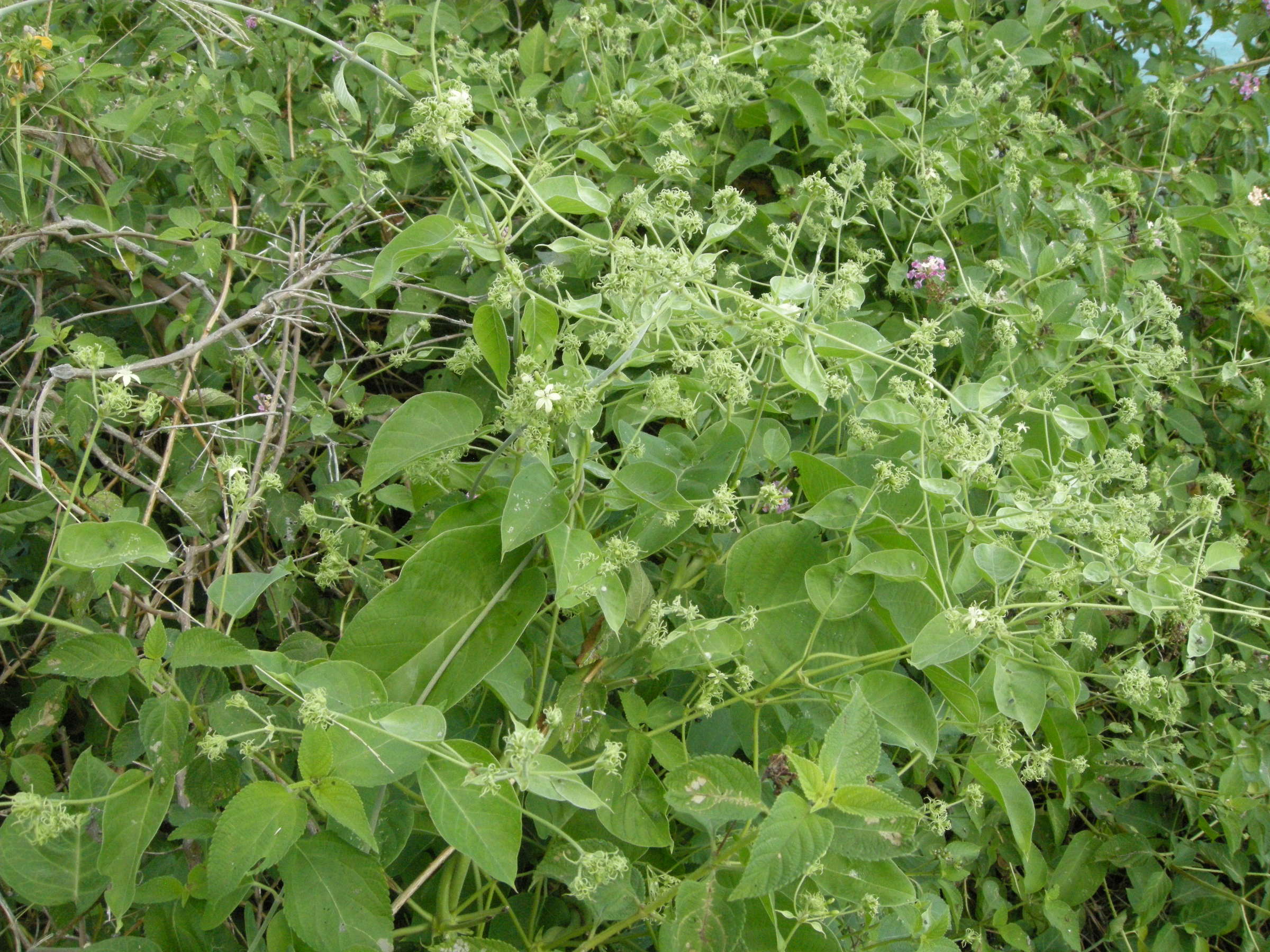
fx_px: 1284
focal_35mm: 35
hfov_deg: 52.6
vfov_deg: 40.7
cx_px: 635
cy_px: 476
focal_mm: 7.5
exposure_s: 1/250
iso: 400
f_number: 6.1
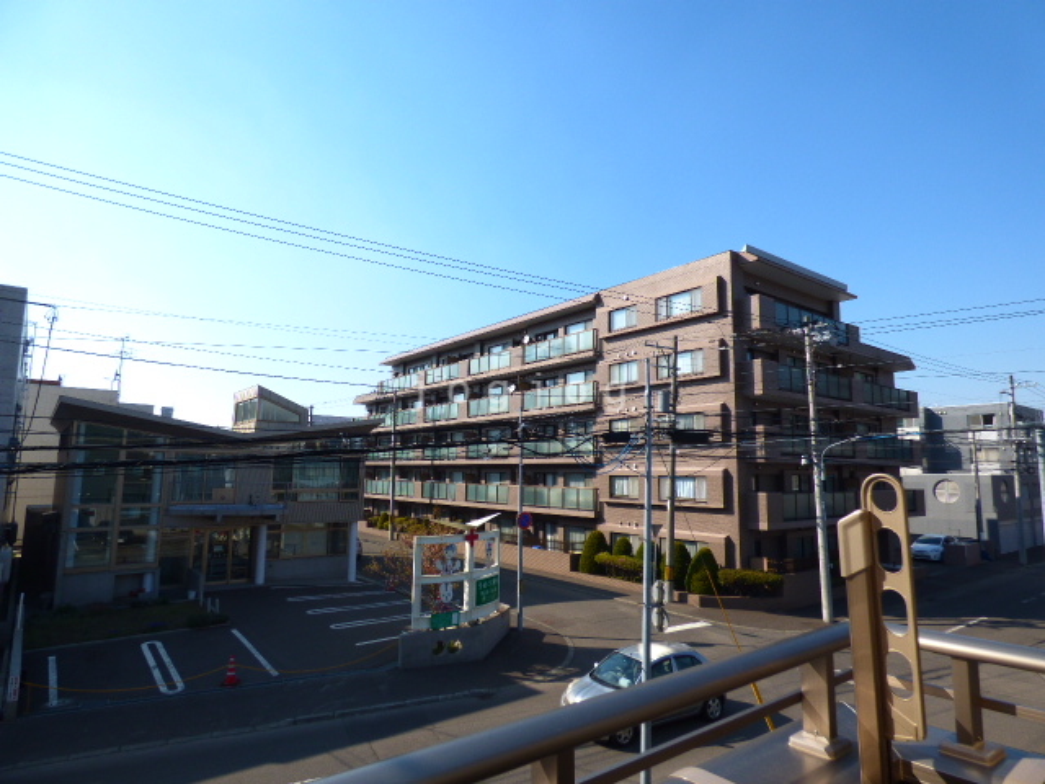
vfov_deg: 66.0
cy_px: 392
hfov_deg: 81.7
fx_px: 604
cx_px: 522
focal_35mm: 20
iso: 100
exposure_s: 1/1000
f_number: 2.8
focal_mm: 3.58
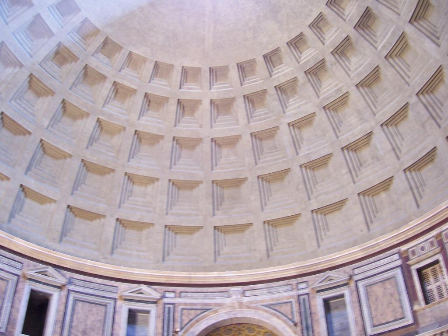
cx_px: 224
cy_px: 168
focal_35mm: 36
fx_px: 466
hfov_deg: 51.4
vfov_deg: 39.7
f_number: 3
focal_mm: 6
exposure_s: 1/8
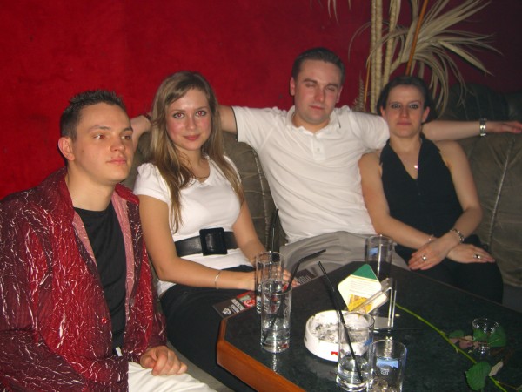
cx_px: 261
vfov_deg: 37.7
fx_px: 573
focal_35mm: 38
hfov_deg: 49.0
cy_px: 196
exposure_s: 1/60
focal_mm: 7.9
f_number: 2.8
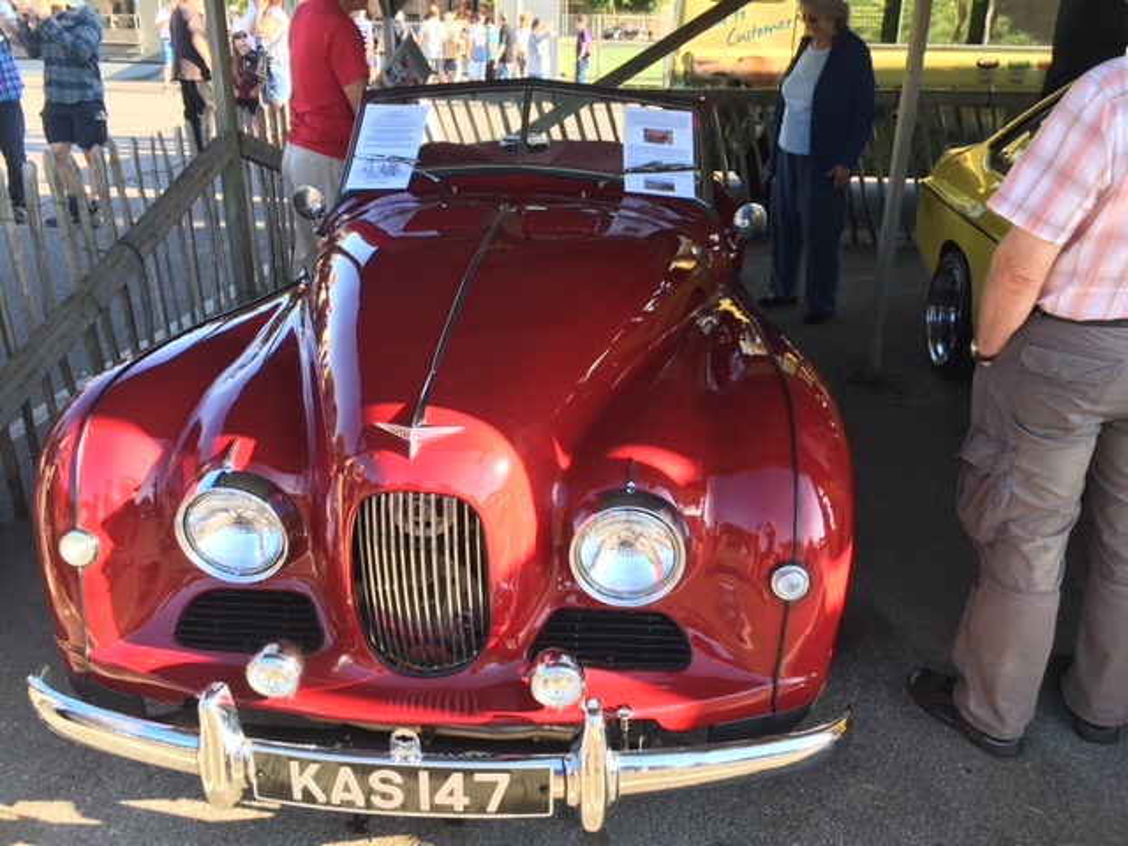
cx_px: 564
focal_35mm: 29
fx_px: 945
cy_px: 423
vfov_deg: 48.2
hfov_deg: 61.7
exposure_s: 1/121
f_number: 2.2
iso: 25
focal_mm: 4.15
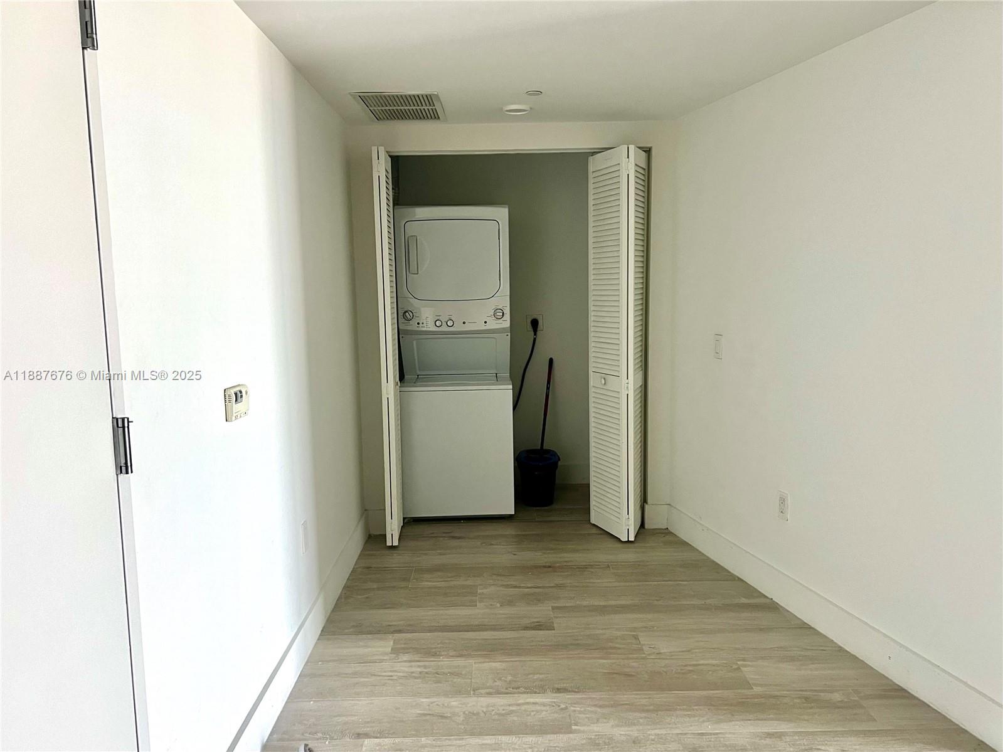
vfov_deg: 53.1
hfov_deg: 67.3
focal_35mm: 26
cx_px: 502
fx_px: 753
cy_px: 376
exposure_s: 1/60
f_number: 1.5
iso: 160
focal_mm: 5.7
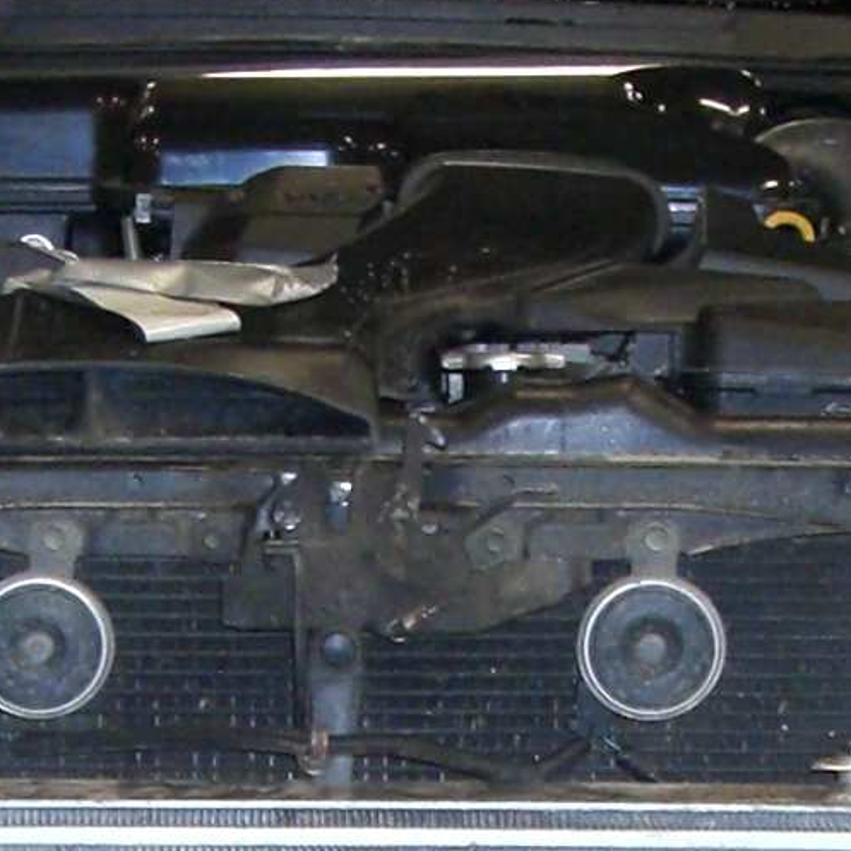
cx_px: 421
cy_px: 1029
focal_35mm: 173
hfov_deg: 10.1
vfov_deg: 10.0
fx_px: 4812
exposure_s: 1/60
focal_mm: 6.2
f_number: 2.7
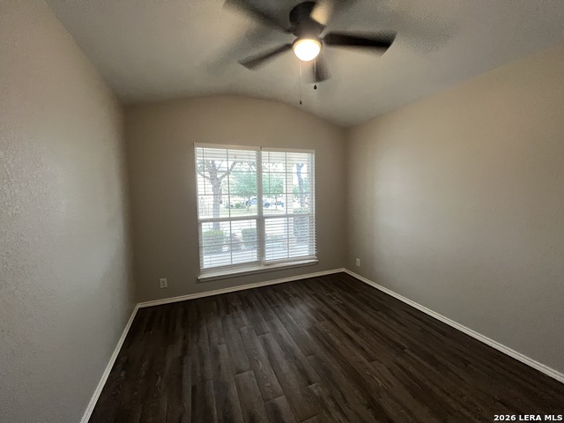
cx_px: 282
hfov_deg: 106.2
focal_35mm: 13
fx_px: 212
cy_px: 212
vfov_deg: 89.9
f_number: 1.8
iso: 400
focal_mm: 1.57
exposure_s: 1/60
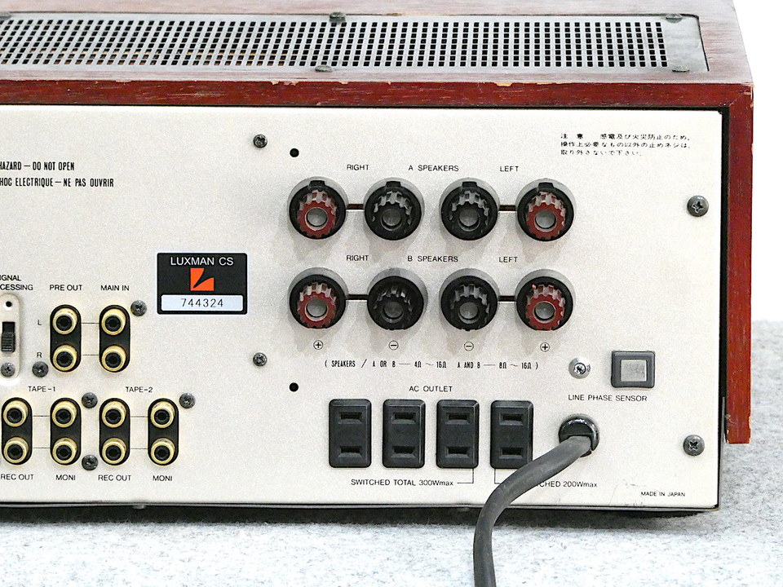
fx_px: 6379
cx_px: 392
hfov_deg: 7.0
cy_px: 294
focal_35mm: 282
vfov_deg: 5.3
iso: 1600
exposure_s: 1/50
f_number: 5.7
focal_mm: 50.5
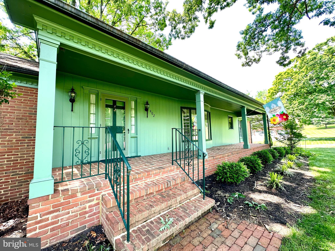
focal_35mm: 14
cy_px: 126
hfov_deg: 102.1
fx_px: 135
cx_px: 168
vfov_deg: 85.7
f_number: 2.2
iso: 64
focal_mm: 2.22
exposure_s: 1/99
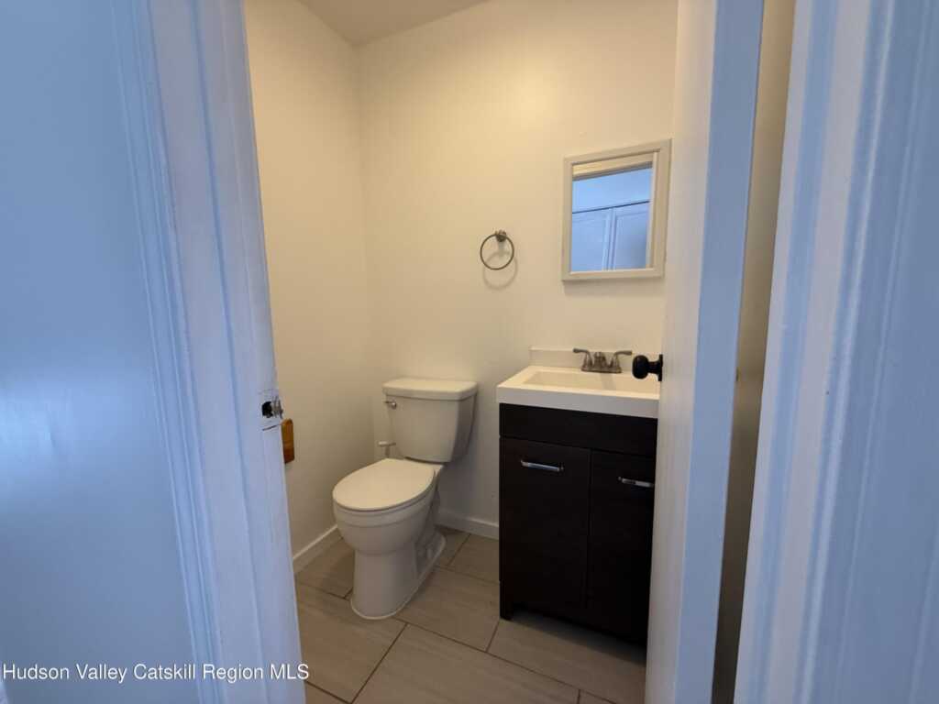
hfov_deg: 102.1
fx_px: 380
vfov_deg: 85.7
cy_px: 352
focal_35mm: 14
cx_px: 470
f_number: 2.2
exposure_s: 1/120
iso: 250
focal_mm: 2.22
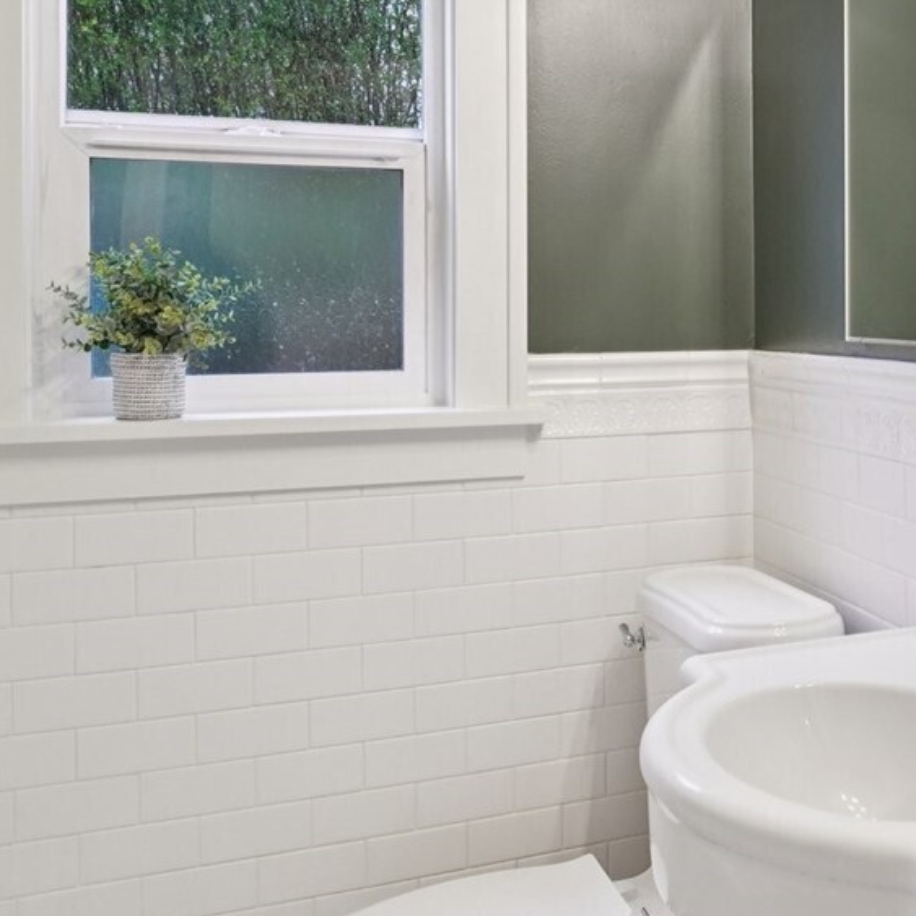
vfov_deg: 40.5
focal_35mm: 41
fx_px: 1227
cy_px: 320
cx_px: 905
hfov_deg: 36.9
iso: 1600
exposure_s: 1/25
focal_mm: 16
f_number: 8
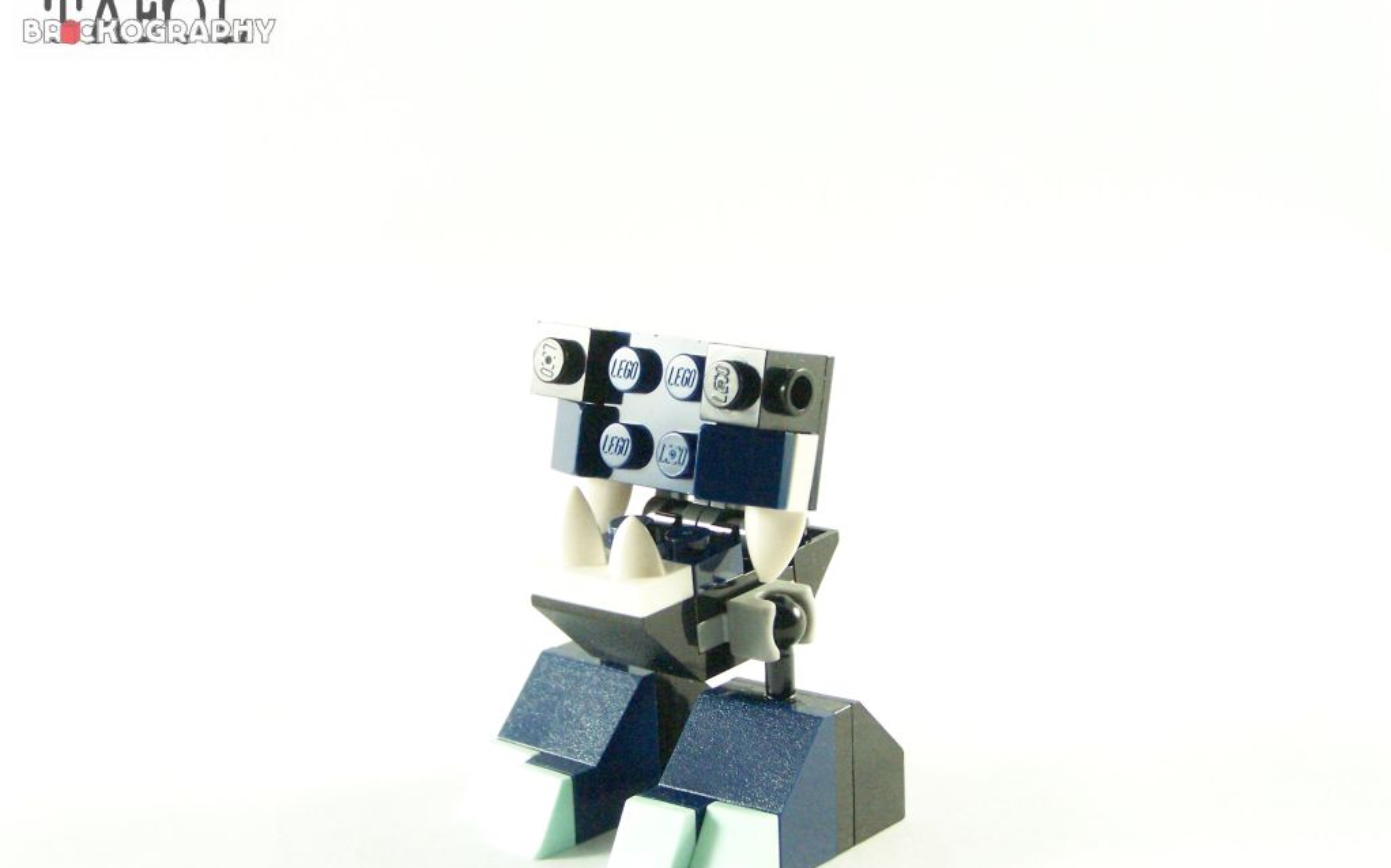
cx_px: 696
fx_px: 2577
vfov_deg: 19.1
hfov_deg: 30.2
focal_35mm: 68
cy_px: 482
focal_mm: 10.7
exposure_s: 1/60
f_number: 3.6
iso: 400
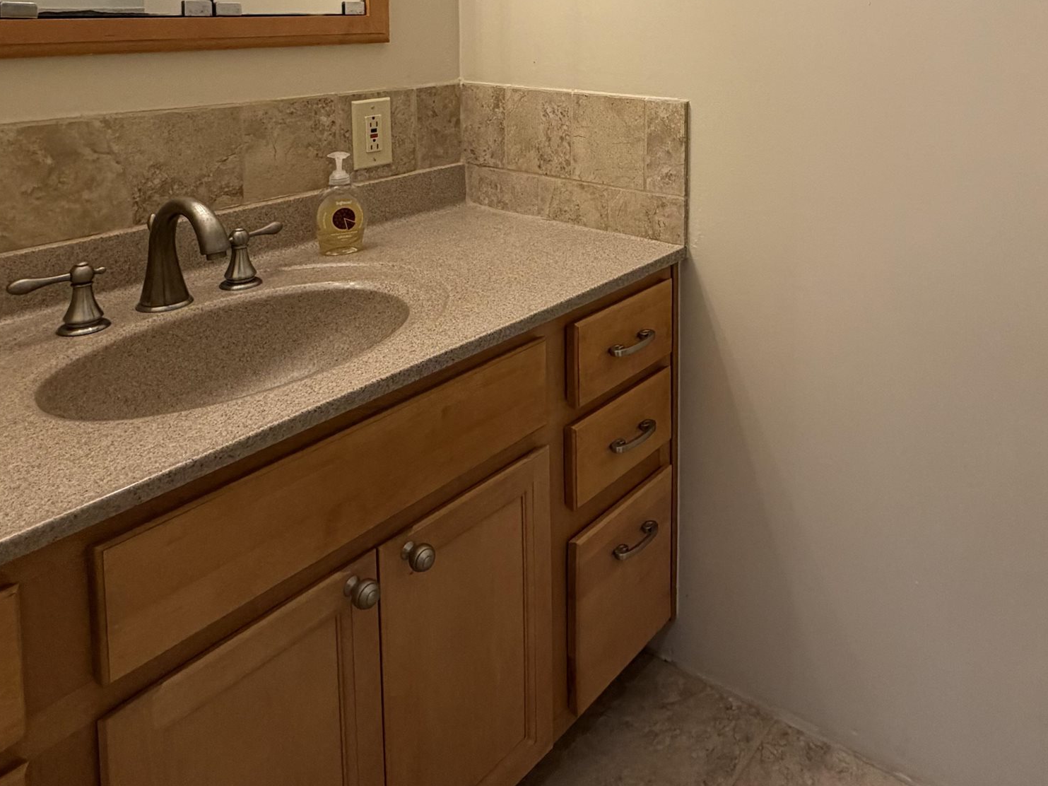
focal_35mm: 29
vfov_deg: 43.9
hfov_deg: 60.0
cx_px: 714
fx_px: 878
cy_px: 74
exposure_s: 1/120
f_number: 2.2
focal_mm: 2.22
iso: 200
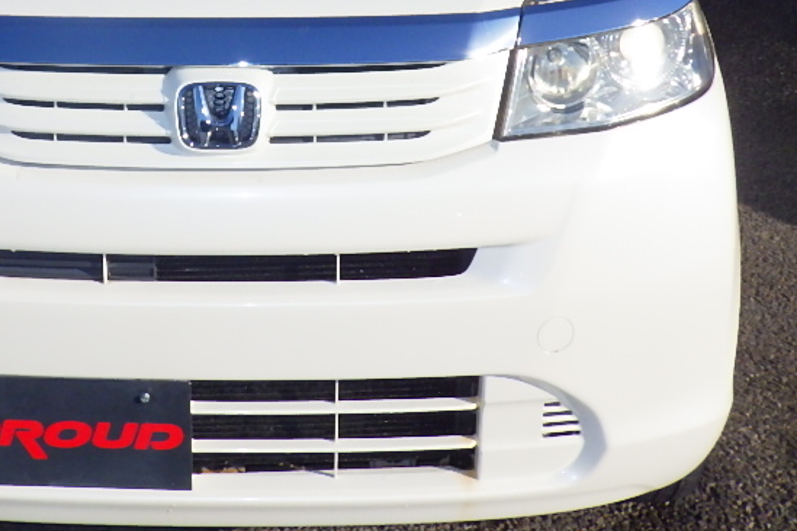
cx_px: 237
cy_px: 16
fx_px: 1461
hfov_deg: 30.2
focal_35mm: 66
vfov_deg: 20.1
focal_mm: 6.1
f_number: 4.6
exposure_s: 1/1500
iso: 250
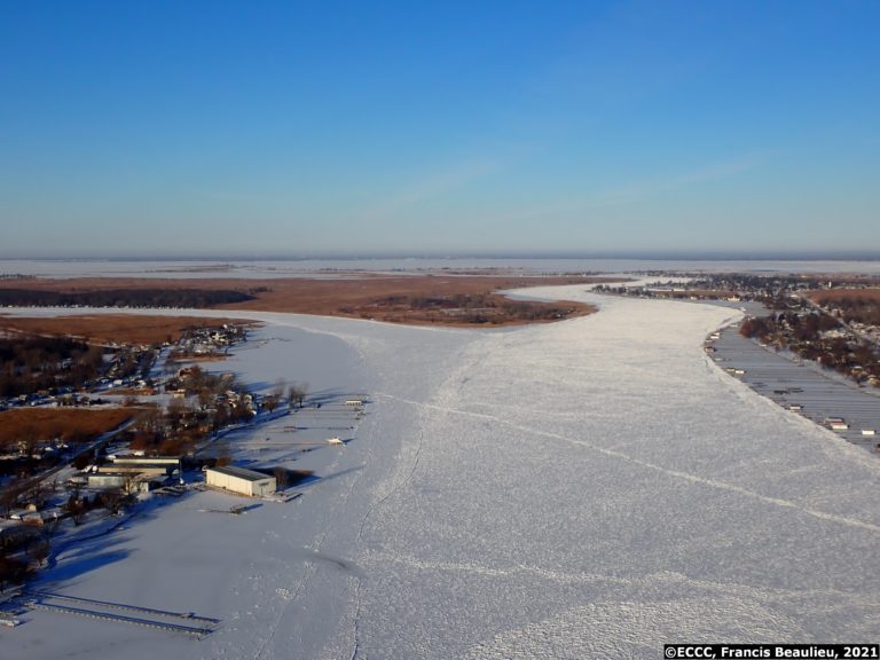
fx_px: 1119
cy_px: 330
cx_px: 440
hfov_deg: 42.9
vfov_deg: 32.9
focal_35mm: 44
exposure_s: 1/200
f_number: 11
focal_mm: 7.84
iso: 100
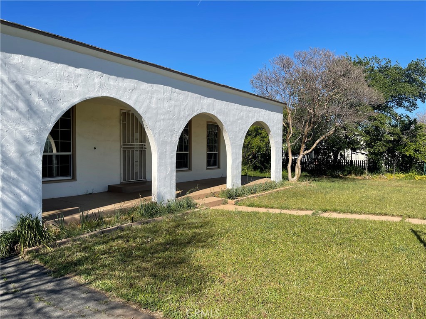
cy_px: 160
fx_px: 320
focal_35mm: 26
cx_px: 213
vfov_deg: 53.1
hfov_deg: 67.3
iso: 32
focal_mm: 5.1
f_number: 1.6
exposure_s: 1/3788
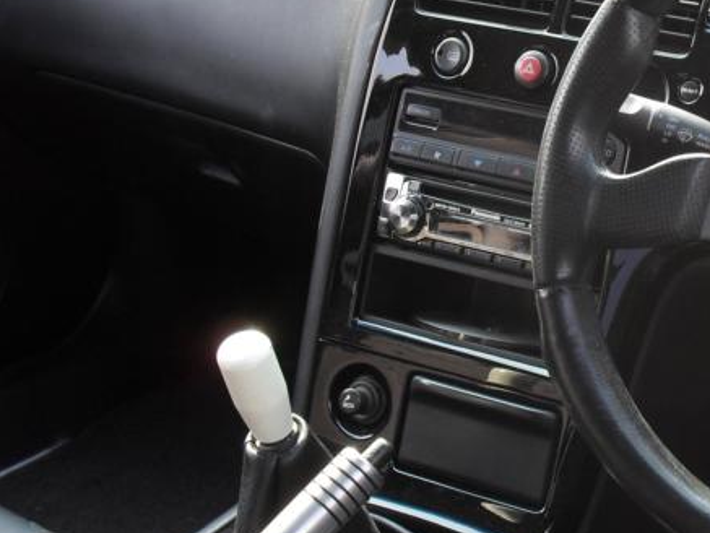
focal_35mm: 82
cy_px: 216
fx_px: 1682
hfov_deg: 22.7
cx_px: 751
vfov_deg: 18.0
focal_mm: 6.3
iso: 100
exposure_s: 1/90
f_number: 3.2
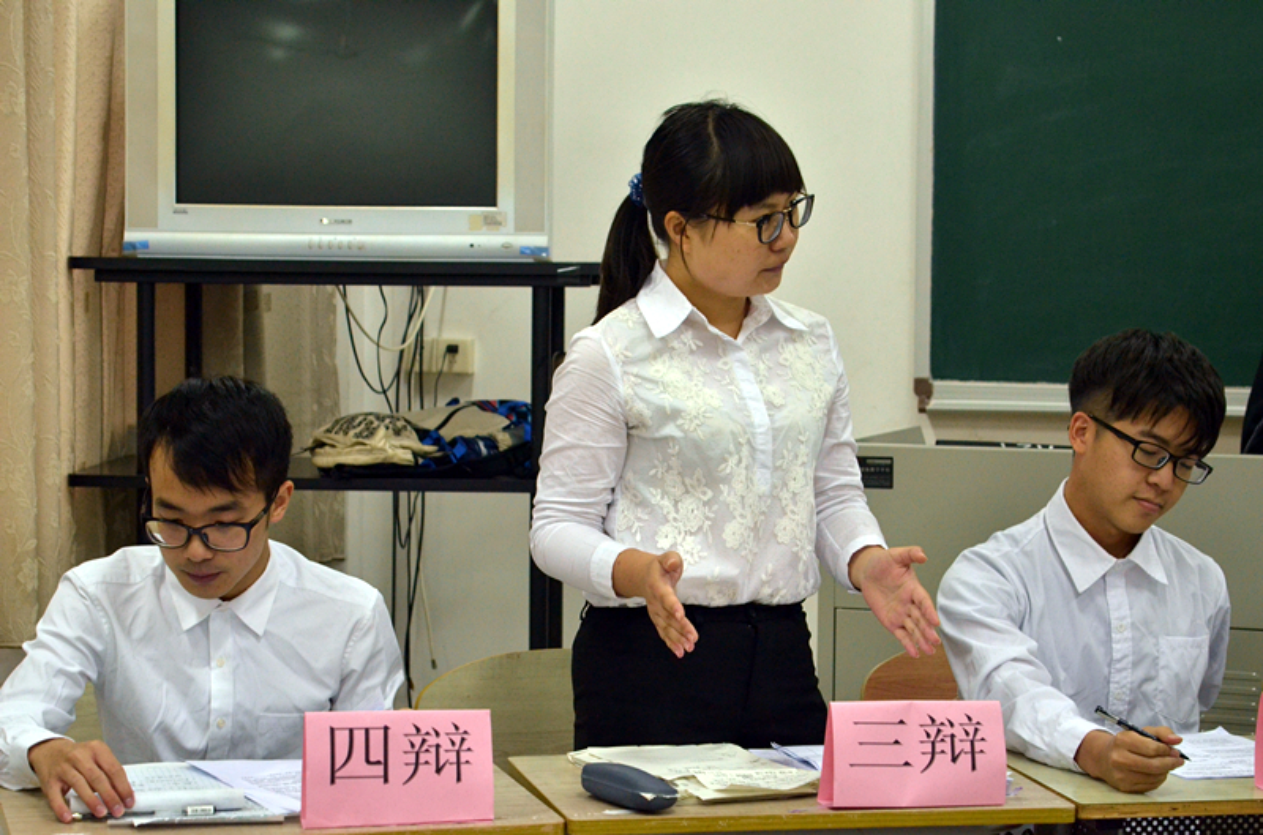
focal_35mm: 82
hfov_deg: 24.7
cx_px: 632
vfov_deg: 16.5
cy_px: 418
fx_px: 2887
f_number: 5.6
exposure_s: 1/100
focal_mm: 55
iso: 1000
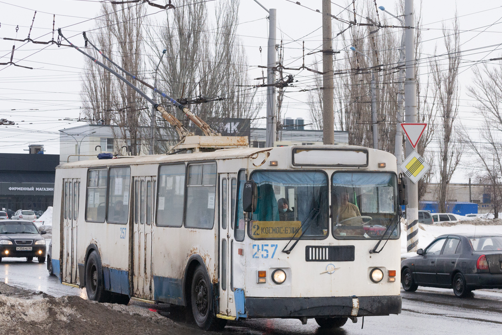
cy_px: 174
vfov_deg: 15.8
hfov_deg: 23.5
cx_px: 262
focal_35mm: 87
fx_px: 1207
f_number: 9
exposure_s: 1/800
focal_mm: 55
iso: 800
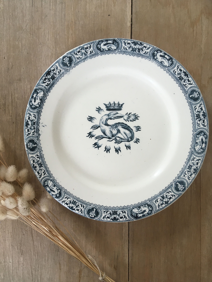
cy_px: 141
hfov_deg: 48.2
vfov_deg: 61.7
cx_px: 106
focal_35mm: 29
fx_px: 237
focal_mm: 4.15
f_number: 2.2
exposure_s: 1/33
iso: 100
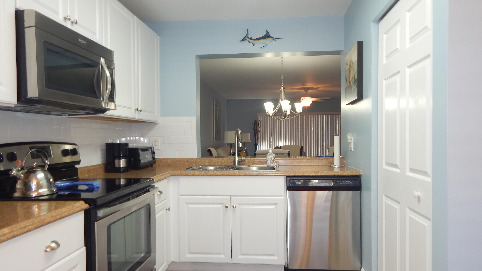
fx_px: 307
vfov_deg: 47.7
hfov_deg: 76.3
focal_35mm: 24
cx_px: 241
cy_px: 145
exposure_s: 1/30
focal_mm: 4
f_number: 3
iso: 125
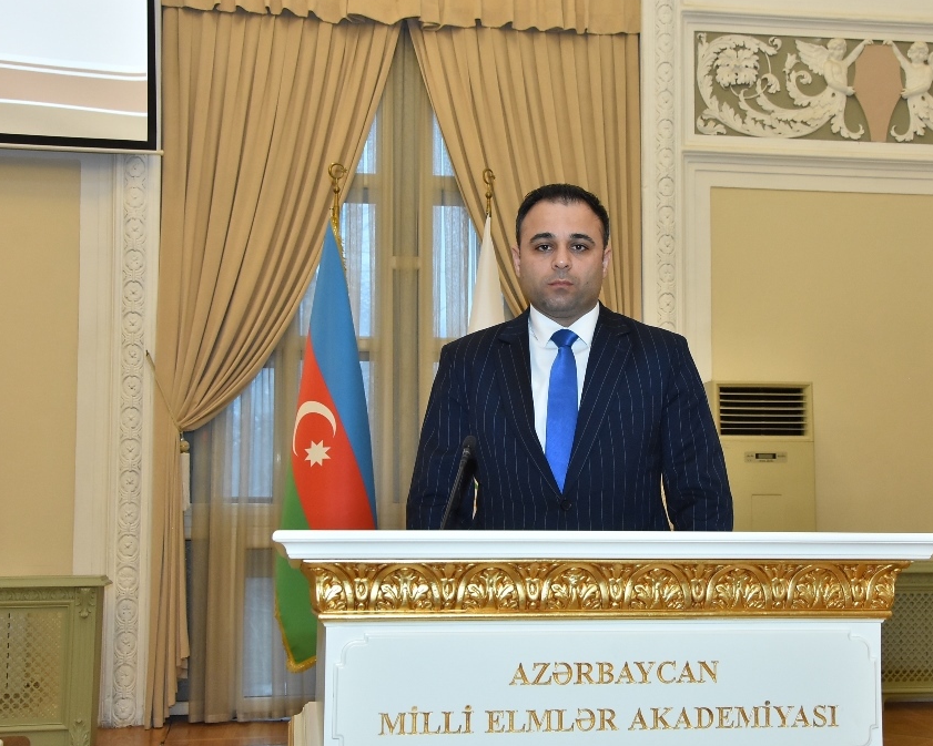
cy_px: 374
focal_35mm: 48
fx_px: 1326
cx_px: 539
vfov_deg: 31.5
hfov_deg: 38.7
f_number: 6.3
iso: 1600
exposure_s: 1/60
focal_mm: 28
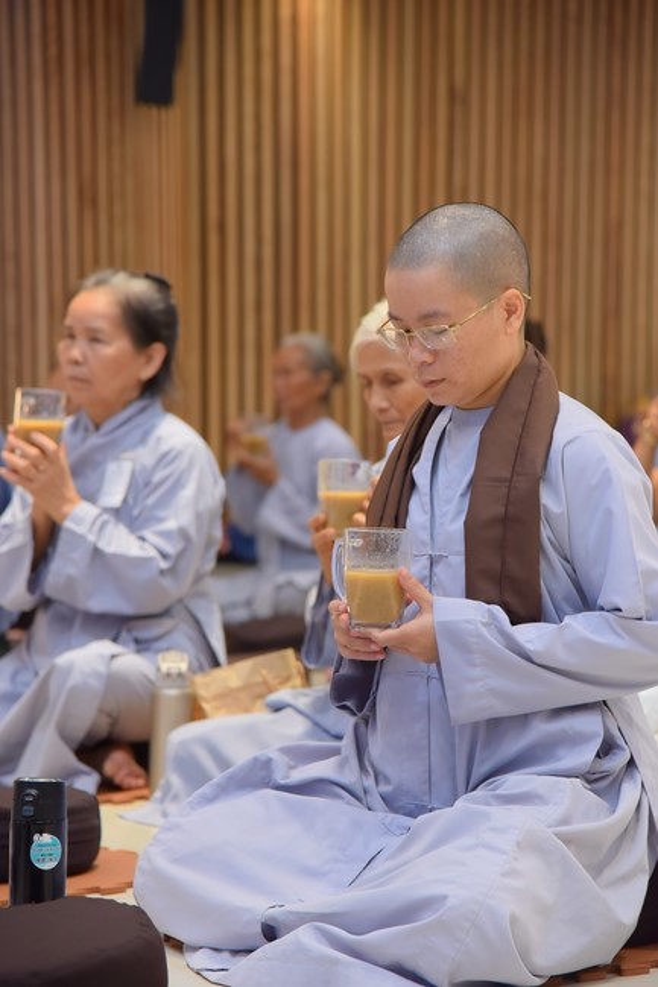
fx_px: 3072
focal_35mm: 112
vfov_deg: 18.3
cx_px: 329
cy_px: 494
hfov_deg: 12.2
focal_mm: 112
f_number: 5
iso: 1250
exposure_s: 1/125
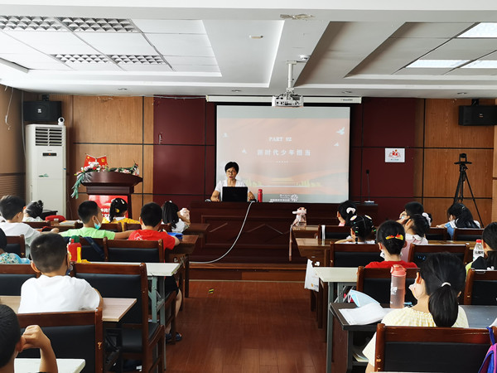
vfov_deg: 32.2
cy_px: 186
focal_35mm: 45
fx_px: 646
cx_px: 248
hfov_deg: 42.1
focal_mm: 5.56
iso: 160
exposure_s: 1/100
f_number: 1.6
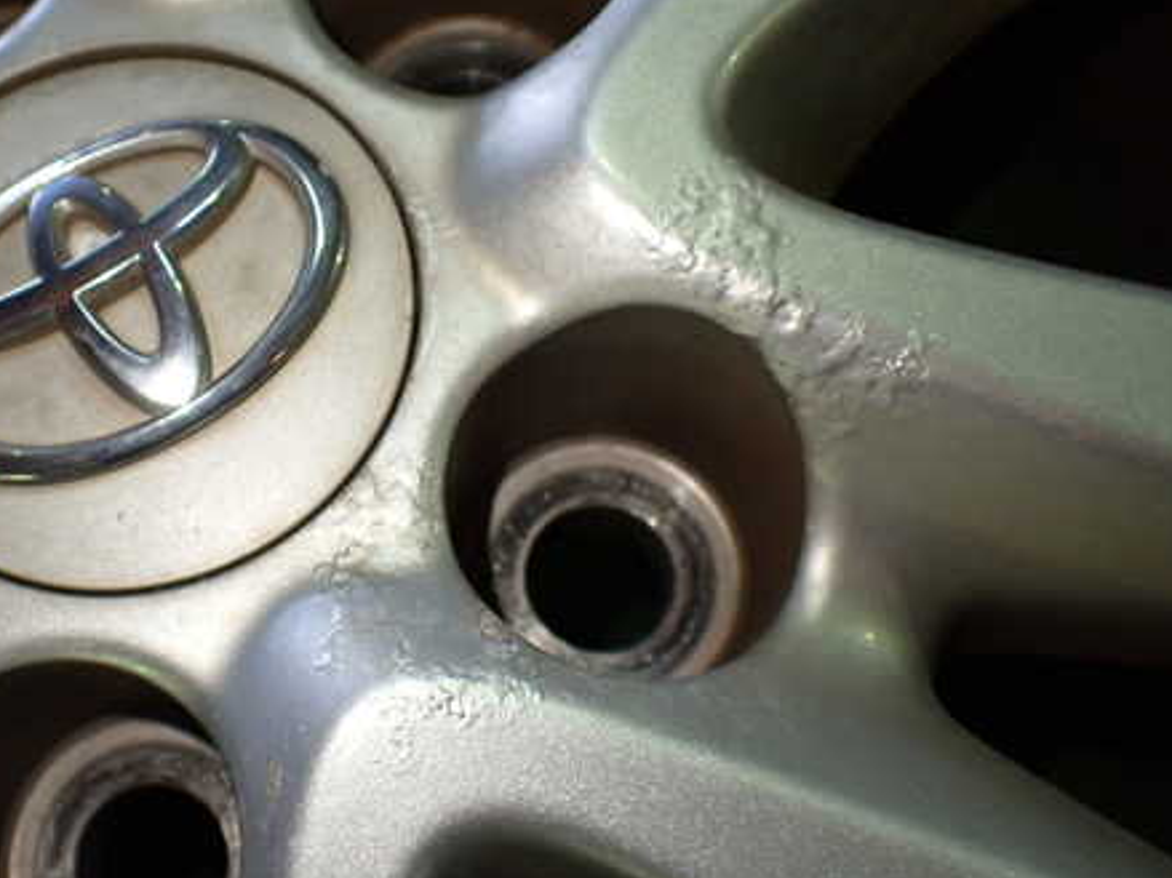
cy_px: 400
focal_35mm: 41
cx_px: 384
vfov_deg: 35.1
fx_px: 1388
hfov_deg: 45.1
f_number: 2.3
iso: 320
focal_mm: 5.4
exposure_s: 1/125
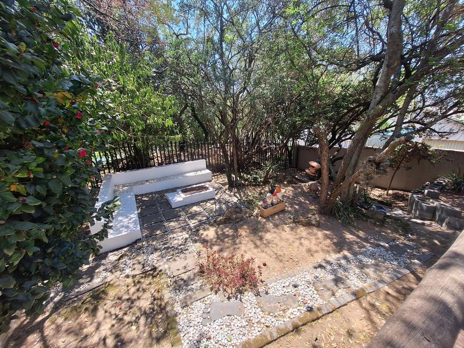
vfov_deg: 89.9
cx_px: 232
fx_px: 174
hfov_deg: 106.2
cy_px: 174
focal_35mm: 13
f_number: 2.2
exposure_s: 1/478
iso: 40
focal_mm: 1.74
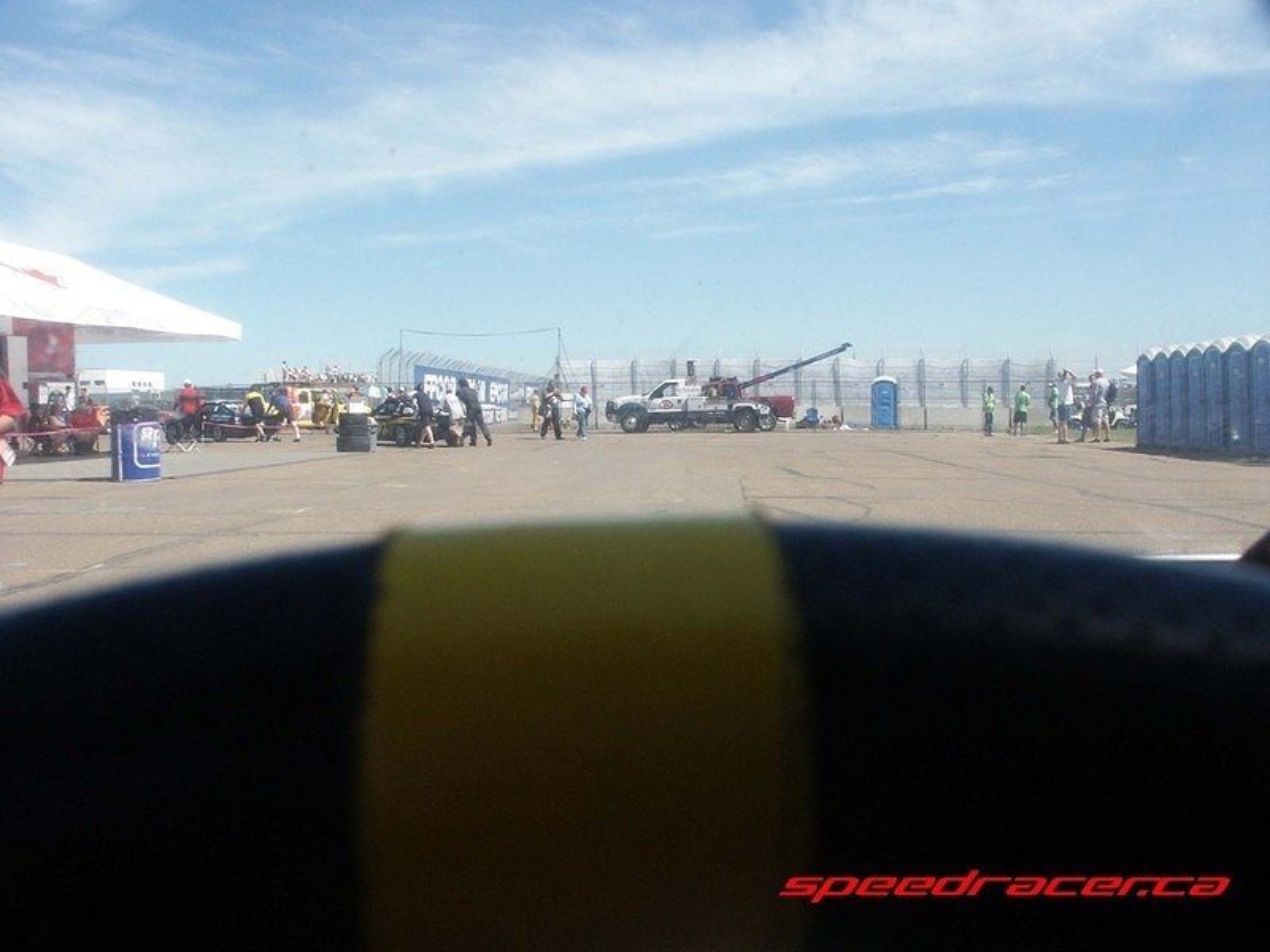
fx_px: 1504
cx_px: 635
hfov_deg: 45.8
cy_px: 476
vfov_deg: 35.1
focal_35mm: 41
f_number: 6.7
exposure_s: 1/350
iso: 100
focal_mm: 10.55
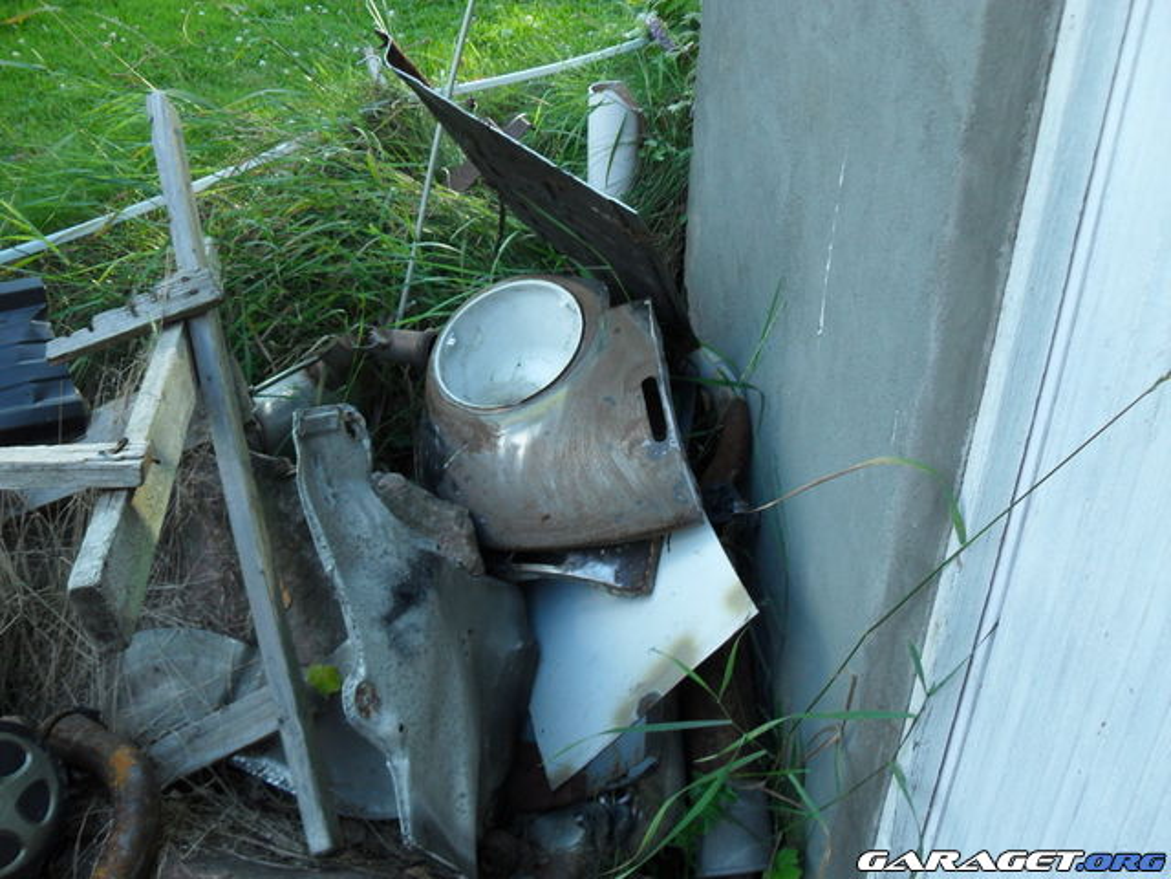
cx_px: 586
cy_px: 440
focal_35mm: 35
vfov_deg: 40.7
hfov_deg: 52.6
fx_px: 1184
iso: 100
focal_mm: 6.2
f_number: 2.8
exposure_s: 1/60
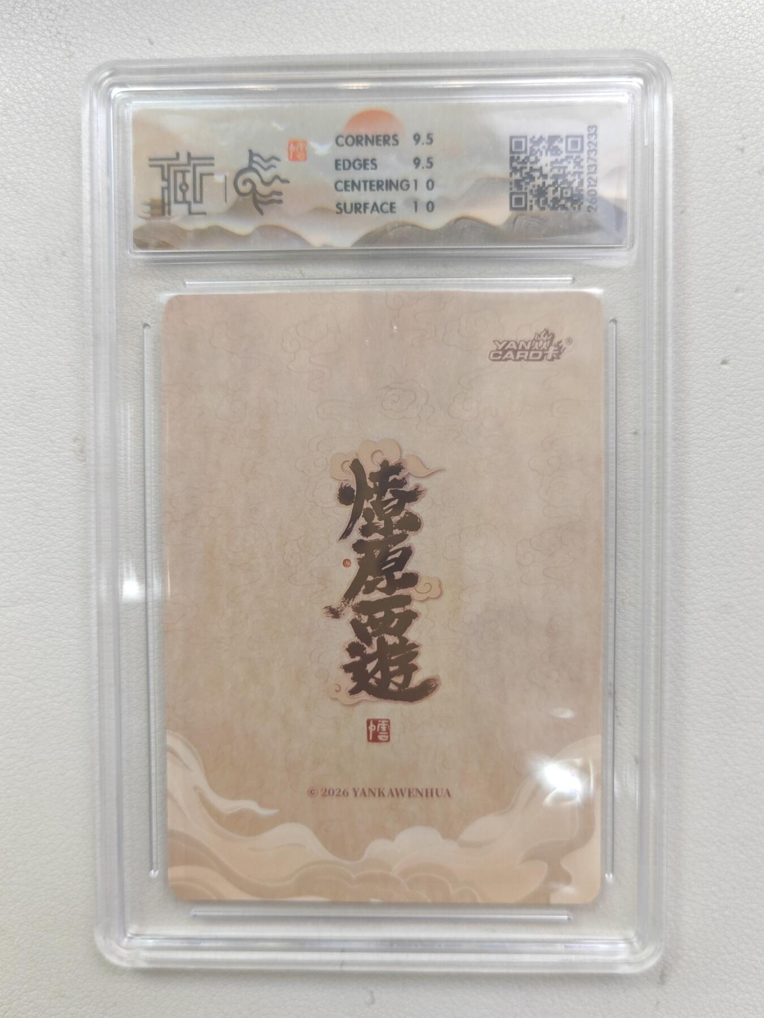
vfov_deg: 65.3
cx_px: 382
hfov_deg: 51.4
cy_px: 509
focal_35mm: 27
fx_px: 795
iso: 100
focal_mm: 5.52
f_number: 1.95
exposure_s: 1/100
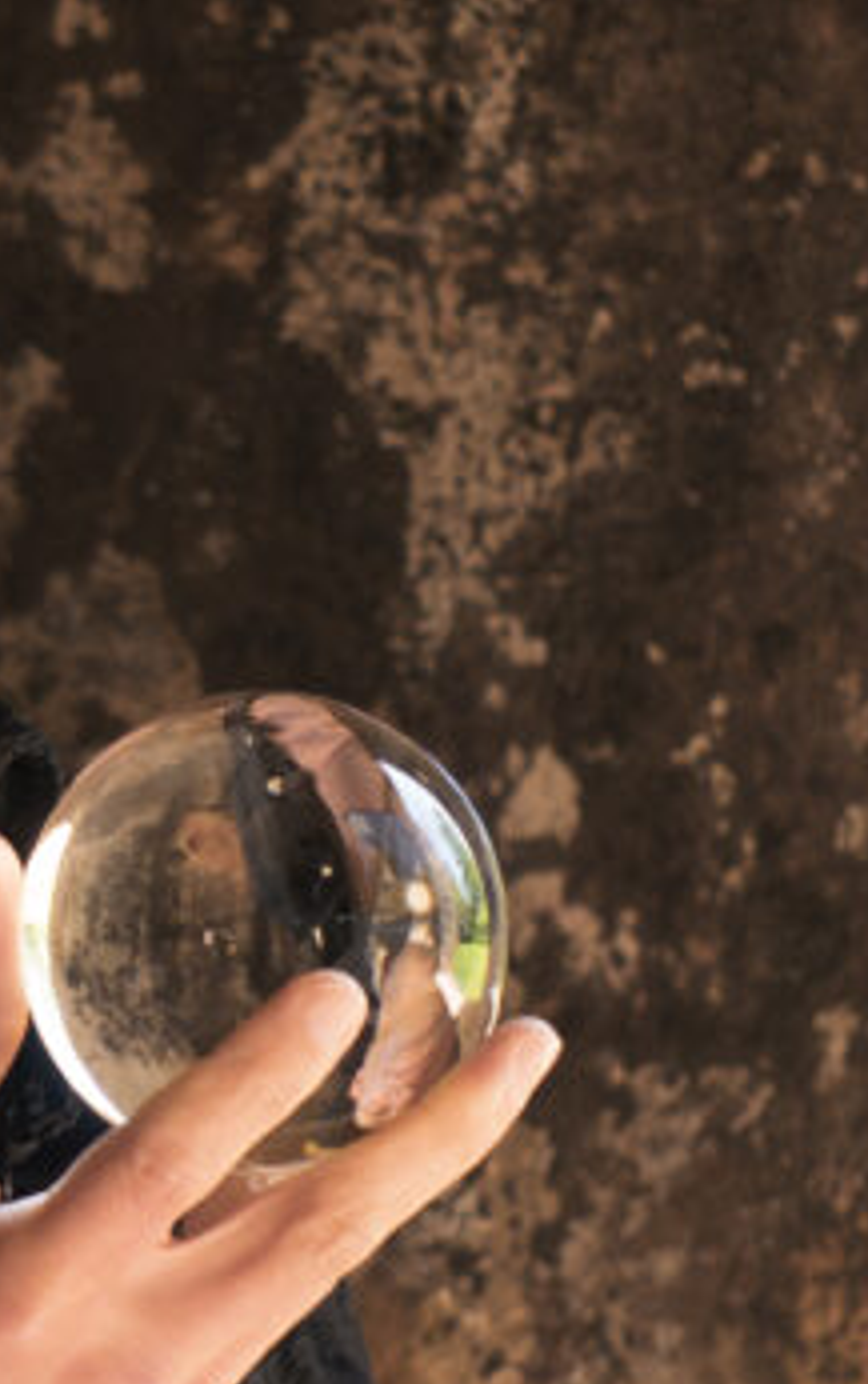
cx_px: -372
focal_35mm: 406
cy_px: 956
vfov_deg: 5.2
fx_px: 15329
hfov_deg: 3.2
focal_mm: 77
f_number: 5
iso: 1000
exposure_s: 1/125
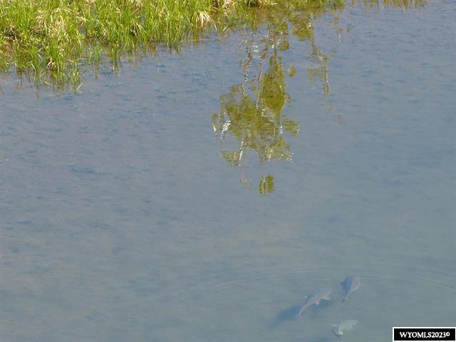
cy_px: 171
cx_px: 228
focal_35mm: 660
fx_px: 8694
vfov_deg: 2.3
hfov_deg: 3.0
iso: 100
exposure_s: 1/250
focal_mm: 108
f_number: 5.2
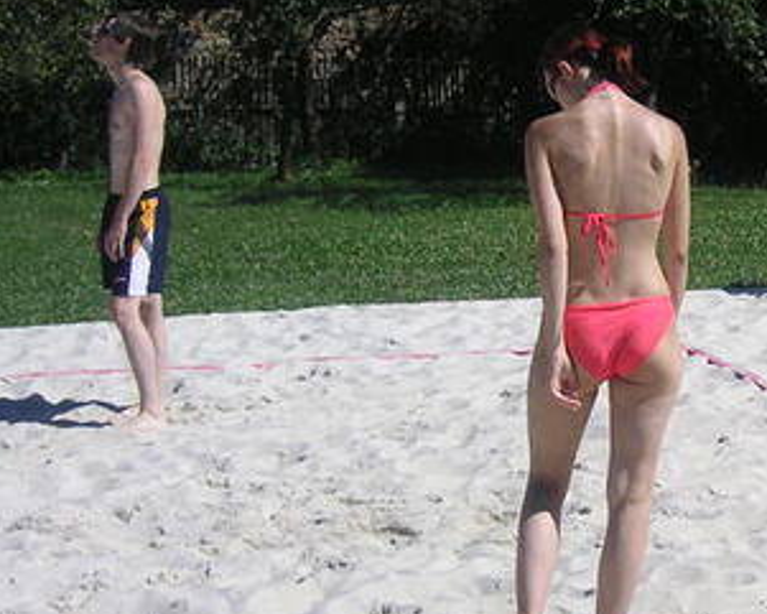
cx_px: 731
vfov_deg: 16.0
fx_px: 2180
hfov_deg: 19.5
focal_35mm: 96
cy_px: 255
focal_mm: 6.1
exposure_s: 1/350
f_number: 6.7
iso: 50
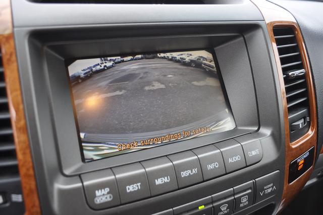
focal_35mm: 33
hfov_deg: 57.3
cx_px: 162
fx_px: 296
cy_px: 108
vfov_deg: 39.9
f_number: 4
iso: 720
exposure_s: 1/60
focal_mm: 22
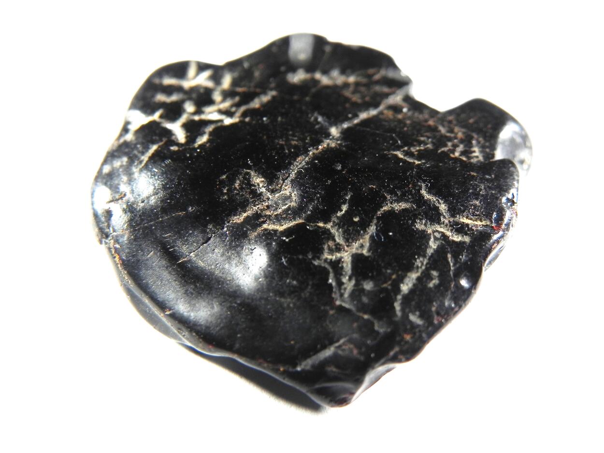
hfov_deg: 29.4
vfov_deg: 22.3
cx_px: 302
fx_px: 1152
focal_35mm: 66
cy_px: 226
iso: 160
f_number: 3.5
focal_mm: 11.8
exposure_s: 1/96.6
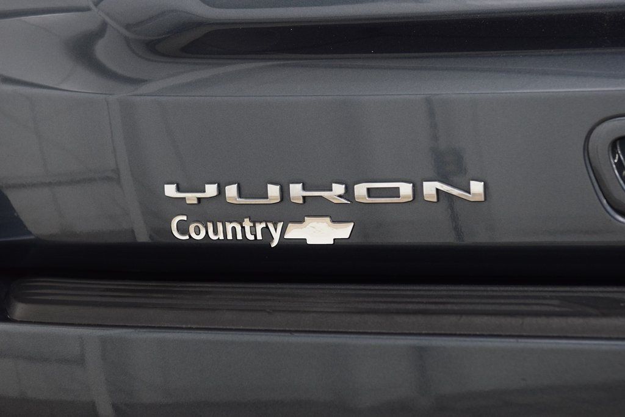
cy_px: 208
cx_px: 312
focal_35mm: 105
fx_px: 1823
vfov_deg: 13.0
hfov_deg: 19.5
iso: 1600
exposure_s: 1/30
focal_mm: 70
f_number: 4.5
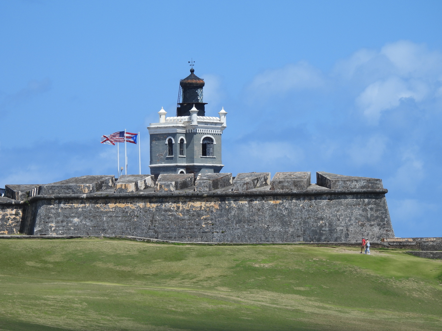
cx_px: 221
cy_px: 166
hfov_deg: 8.2
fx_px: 3064
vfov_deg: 6.2
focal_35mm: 240
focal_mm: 42.8
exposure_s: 1/1000
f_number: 4.5
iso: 100
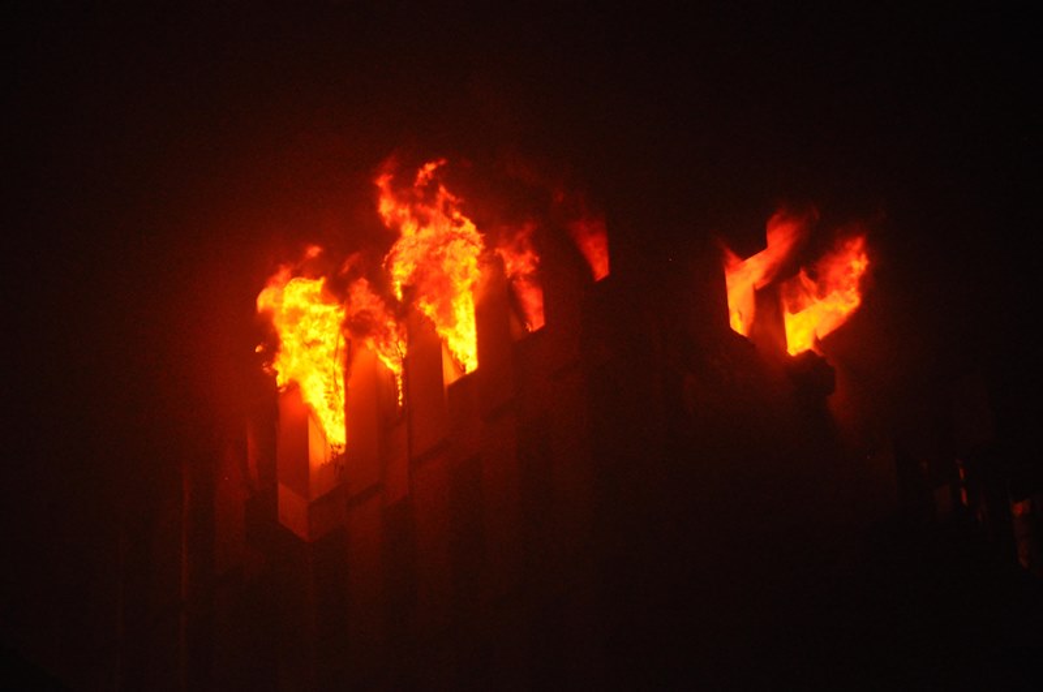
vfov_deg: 8.7
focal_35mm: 158
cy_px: 346
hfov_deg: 13.1
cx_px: 522
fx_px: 4557
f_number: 5.6
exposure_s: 1/125
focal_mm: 105
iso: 1600
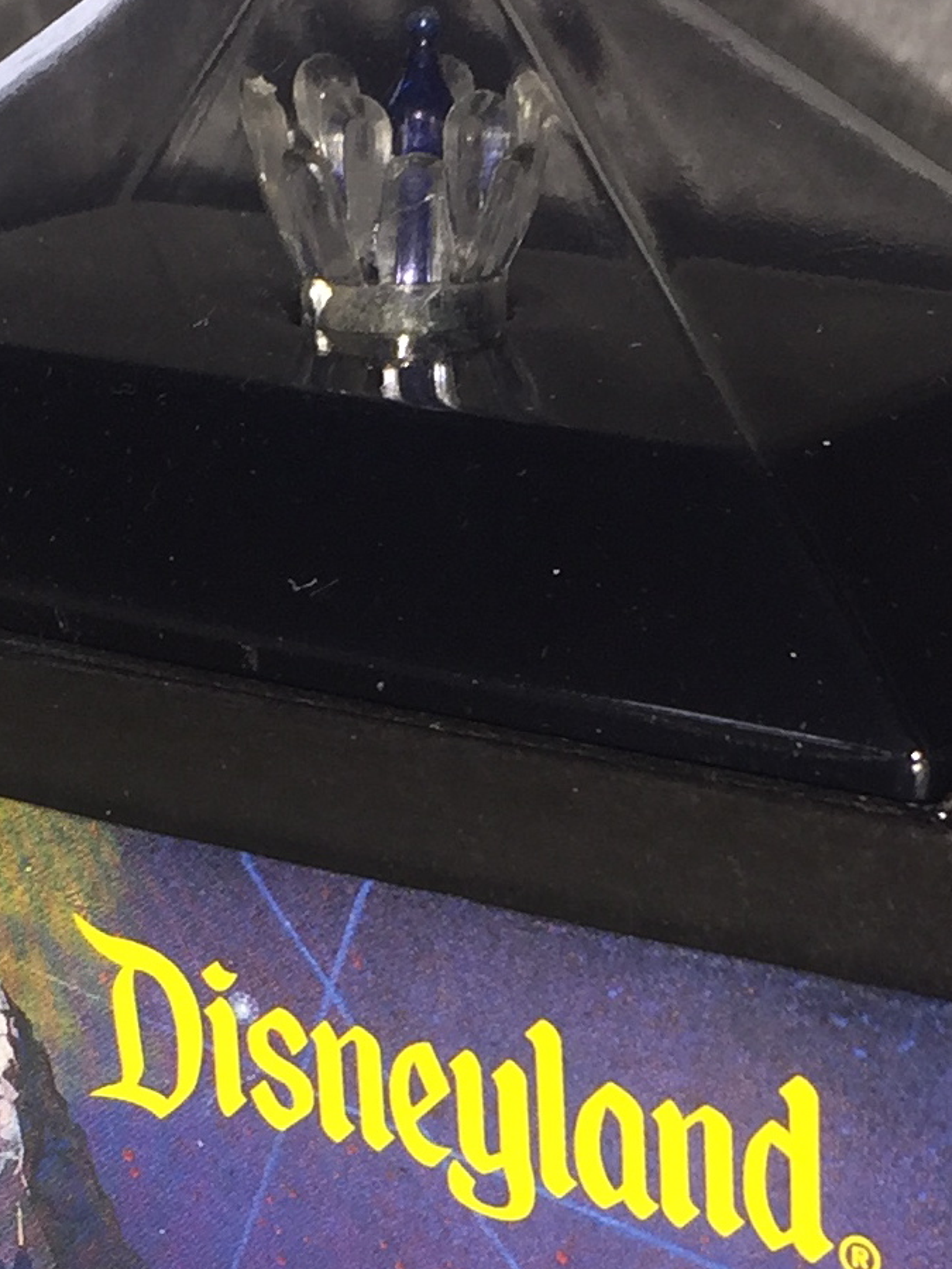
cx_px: 449
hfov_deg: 16.2
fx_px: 3337
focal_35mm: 91
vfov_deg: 21.4
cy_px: 899
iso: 32
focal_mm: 4.15
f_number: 2.2
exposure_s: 1/57
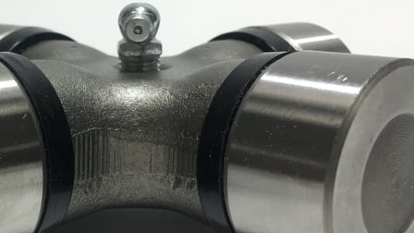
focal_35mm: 67
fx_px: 736
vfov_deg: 17.9
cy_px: 157
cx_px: 114
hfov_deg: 31.0
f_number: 2.2
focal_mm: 4.15
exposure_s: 1/120
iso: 32
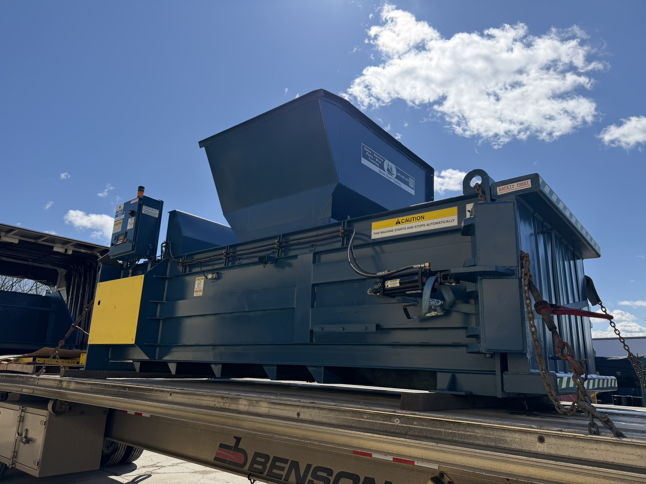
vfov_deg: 56.8
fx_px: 448
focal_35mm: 24
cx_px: 323
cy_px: 242
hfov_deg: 71.6
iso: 100
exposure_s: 1/8130
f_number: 1.78
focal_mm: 6.76
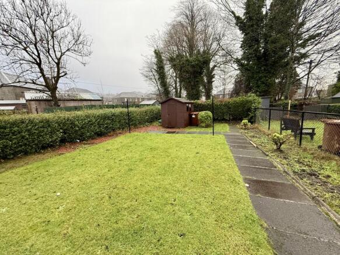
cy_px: 128
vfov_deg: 85.7
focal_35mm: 14
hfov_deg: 102.1
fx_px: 137
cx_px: 170
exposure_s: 1/99
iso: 125
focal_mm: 2.22
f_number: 2.2
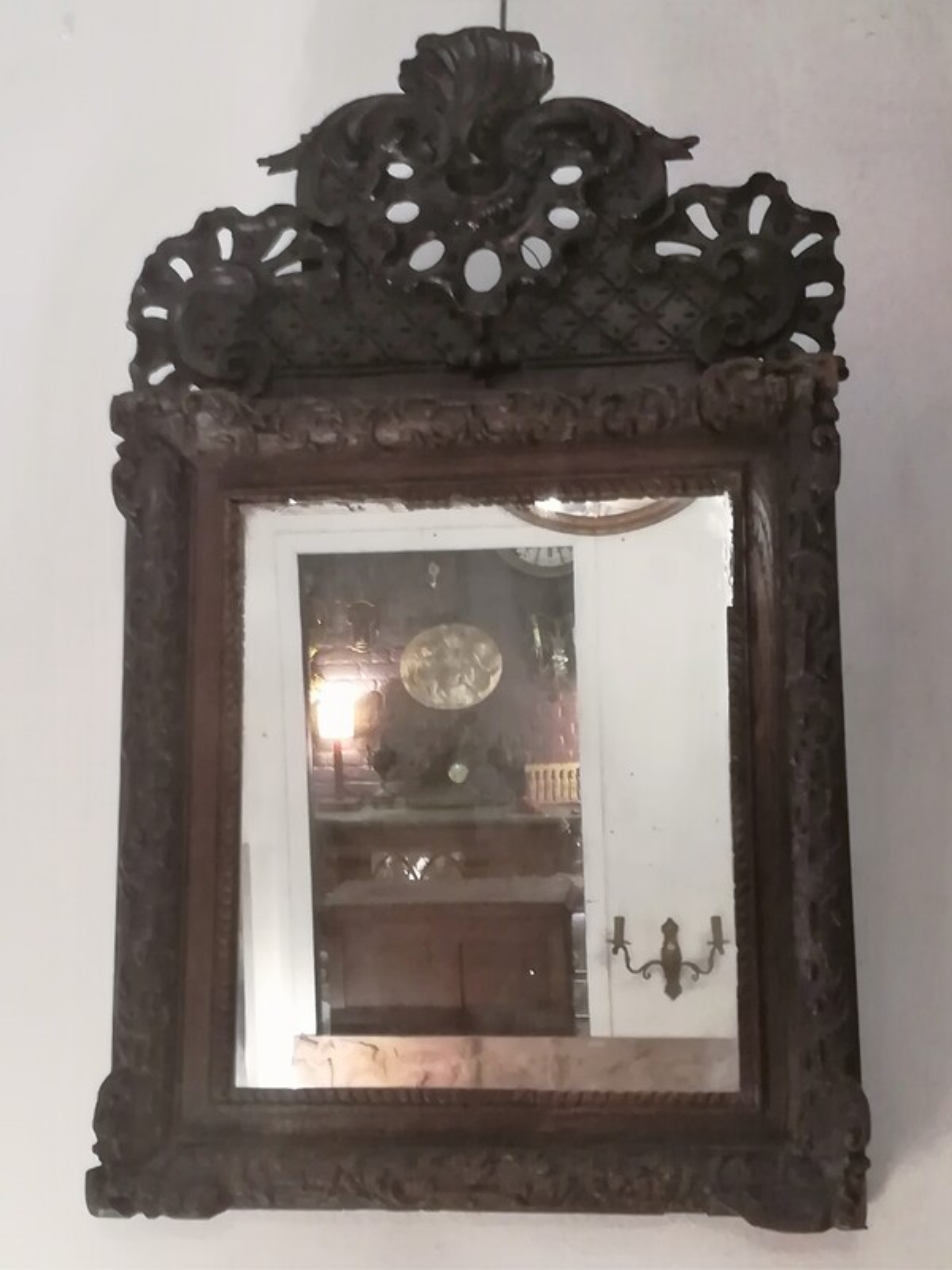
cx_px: 476
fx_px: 1833
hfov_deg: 29.1
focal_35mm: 50
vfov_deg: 38.2
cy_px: 635
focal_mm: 3.83
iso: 500
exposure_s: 1/25
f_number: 2.2
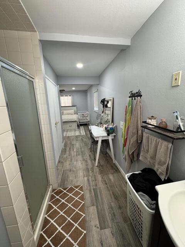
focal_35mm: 14
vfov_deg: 102.1
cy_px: 124
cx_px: 92
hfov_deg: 85.7
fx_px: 100
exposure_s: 1/60
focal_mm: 2.22
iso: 200
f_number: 2.2
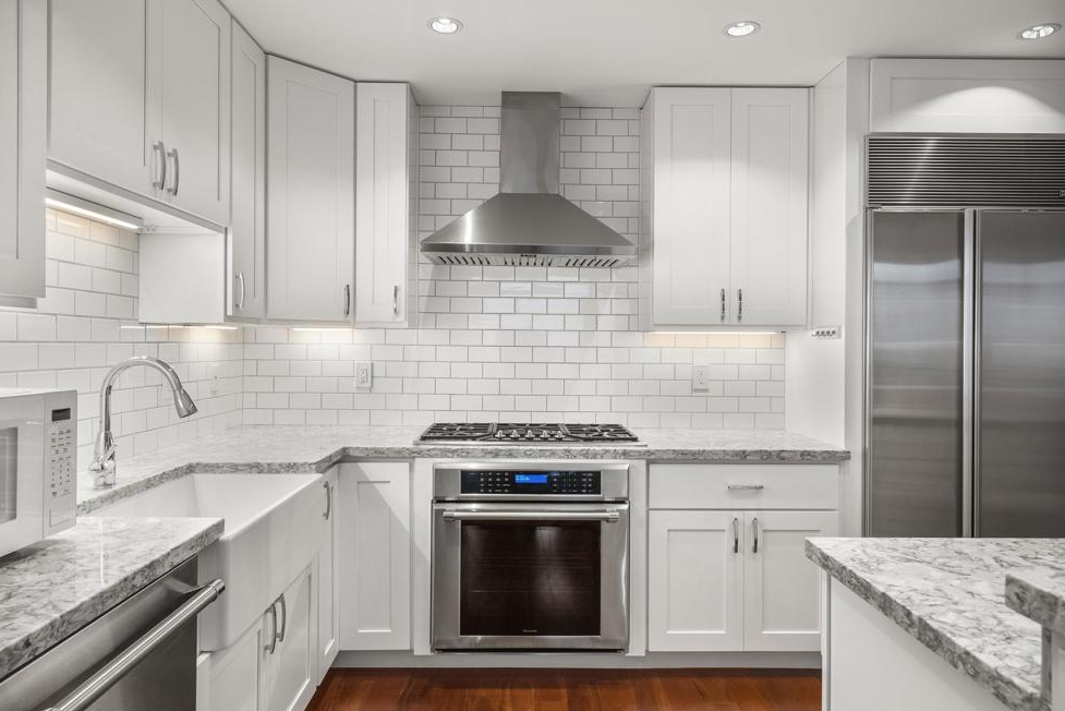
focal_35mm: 22
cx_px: 521
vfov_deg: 57.3
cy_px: 355
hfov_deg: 78.6
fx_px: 651
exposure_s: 1/10
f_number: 8
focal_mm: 21
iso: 100
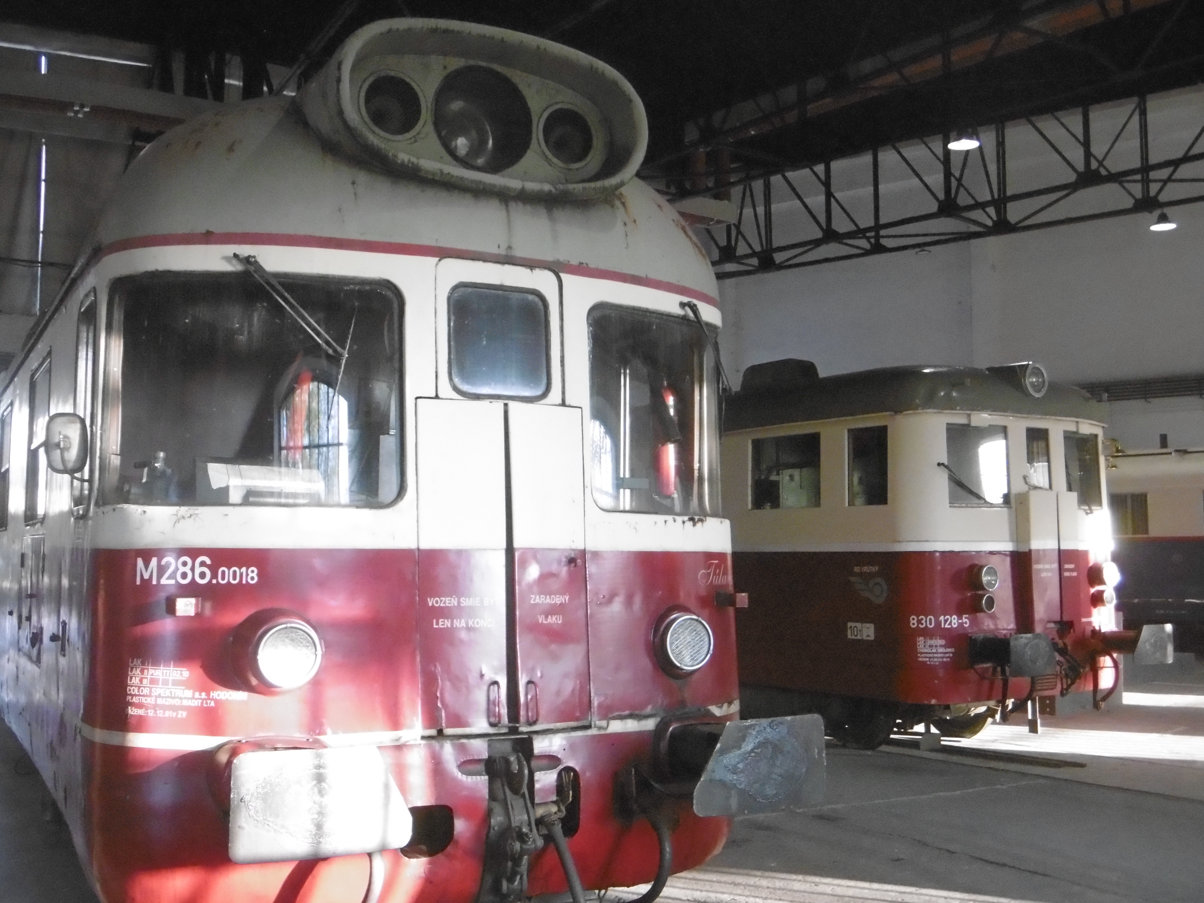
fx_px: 1322
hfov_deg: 49.0
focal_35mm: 38
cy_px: 452
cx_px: 602
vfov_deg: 37.7
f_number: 3.7
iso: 800
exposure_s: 1/80
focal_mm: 6.8
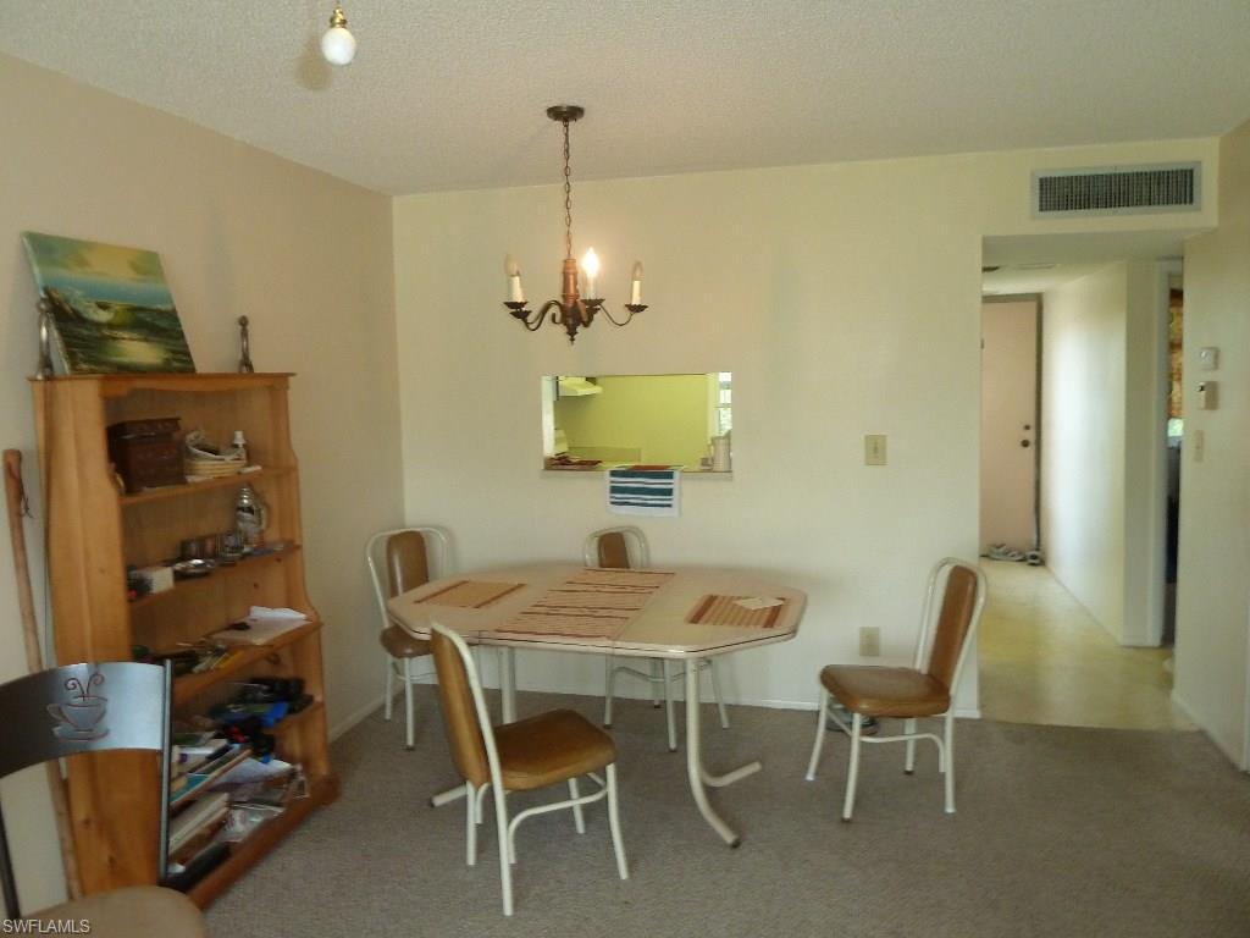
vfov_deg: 54.9
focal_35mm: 25
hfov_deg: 69.4
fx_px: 903
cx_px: 625
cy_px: 469
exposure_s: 1/30
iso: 250
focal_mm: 4.1
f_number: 3.3
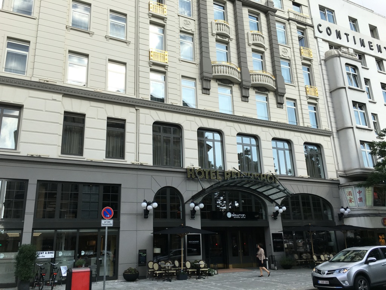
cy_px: 145
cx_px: 193
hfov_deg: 61.7
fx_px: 323
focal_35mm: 29
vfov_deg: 48.2
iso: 25
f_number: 2.2
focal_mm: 4.15
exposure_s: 1/718
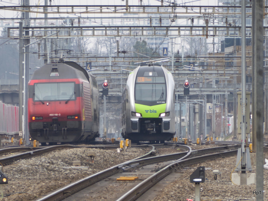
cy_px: 100
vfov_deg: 1.9
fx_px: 6194
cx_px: 134
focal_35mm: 800
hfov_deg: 2.5
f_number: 6.4
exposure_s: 1/125
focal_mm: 129
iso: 160
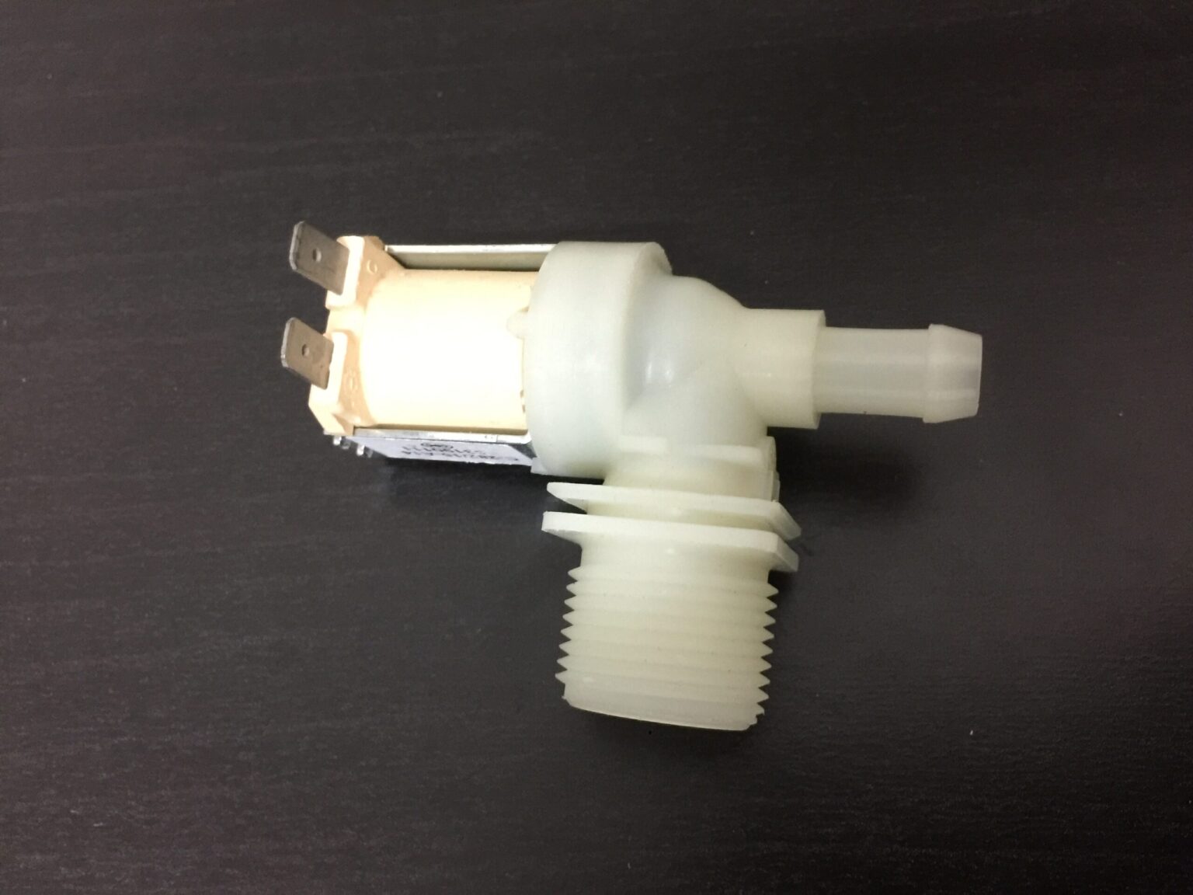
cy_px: 448
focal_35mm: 29
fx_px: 999
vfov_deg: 48.2
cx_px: 596
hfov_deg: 61.7
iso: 200
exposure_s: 1/8
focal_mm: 4.15
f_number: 2.2
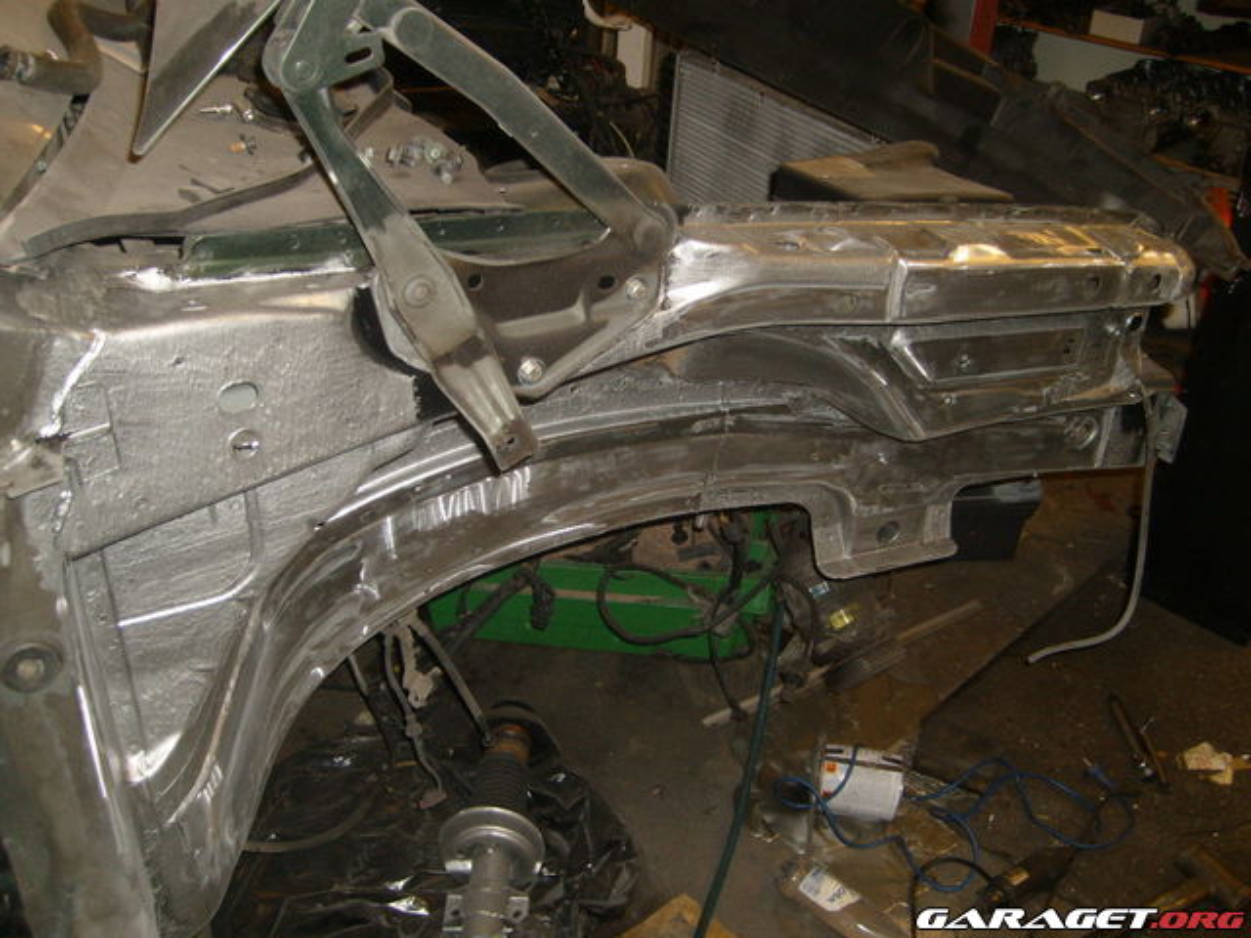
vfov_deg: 40.7
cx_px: 626
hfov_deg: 52.6
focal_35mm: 35
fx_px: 1265
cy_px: 469
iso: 100
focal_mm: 5.8
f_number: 2.8
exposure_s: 1/45
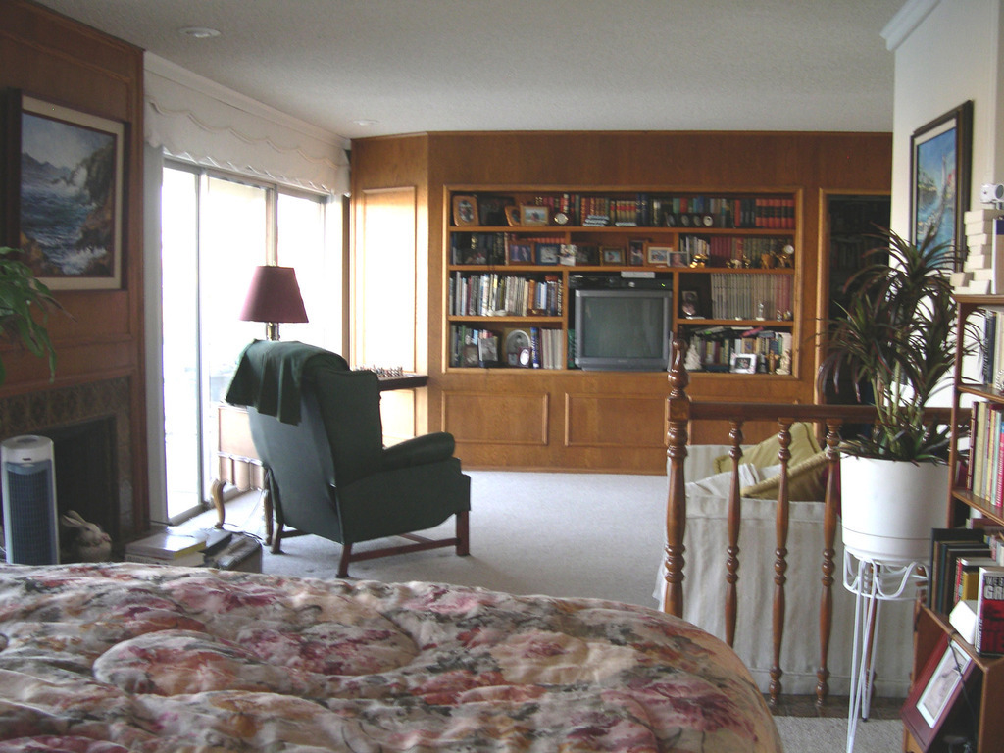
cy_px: 376
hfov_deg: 49.0
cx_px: 502
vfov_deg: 37.7
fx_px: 1102
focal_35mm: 38
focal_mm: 8
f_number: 2.8
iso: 100
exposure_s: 1/11.6
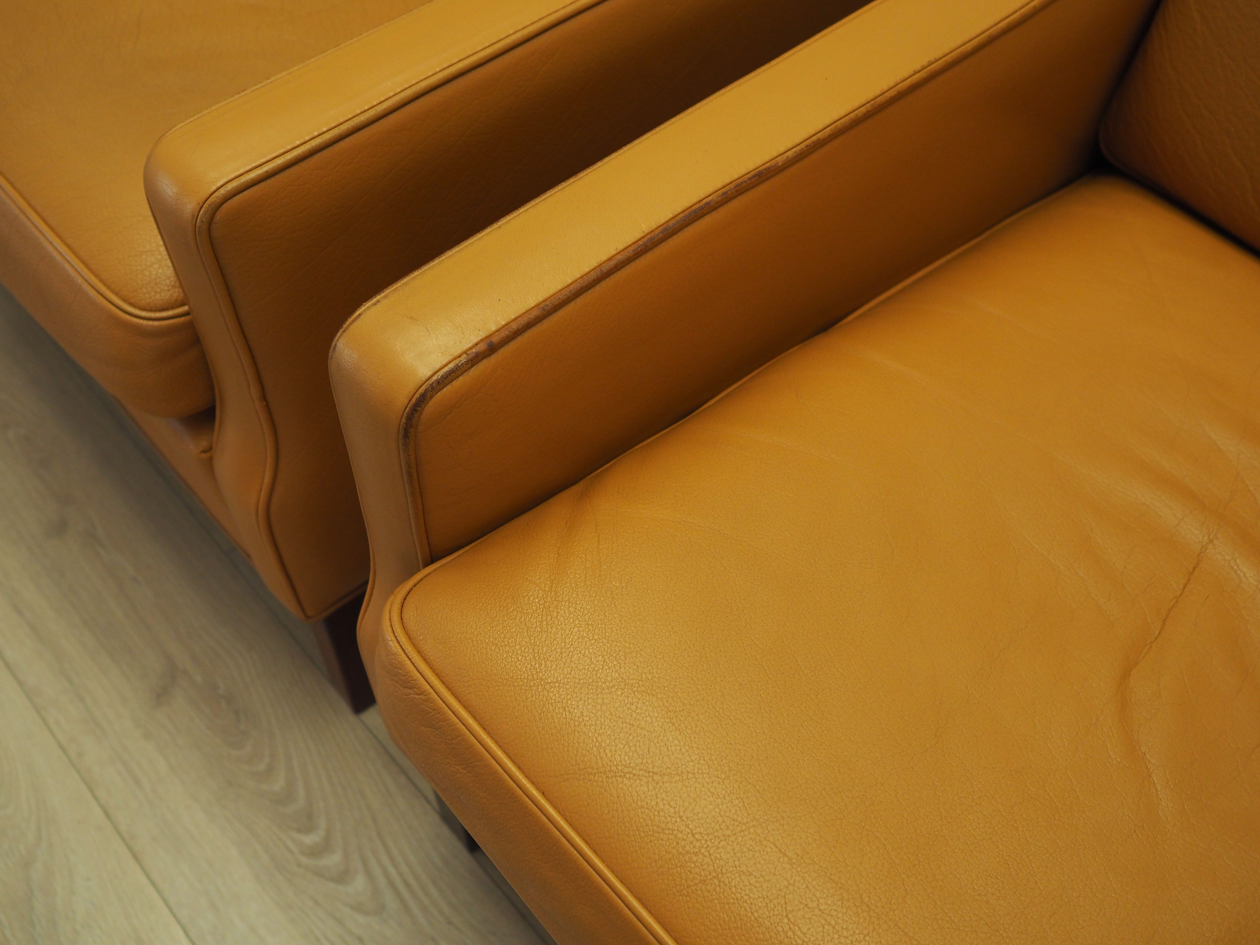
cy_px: 472
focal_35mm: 34
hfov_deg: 54.0
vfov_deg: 41.8
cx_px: 630
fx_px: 1238
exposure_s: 1/80
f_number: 2.8
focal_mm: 17
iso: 500
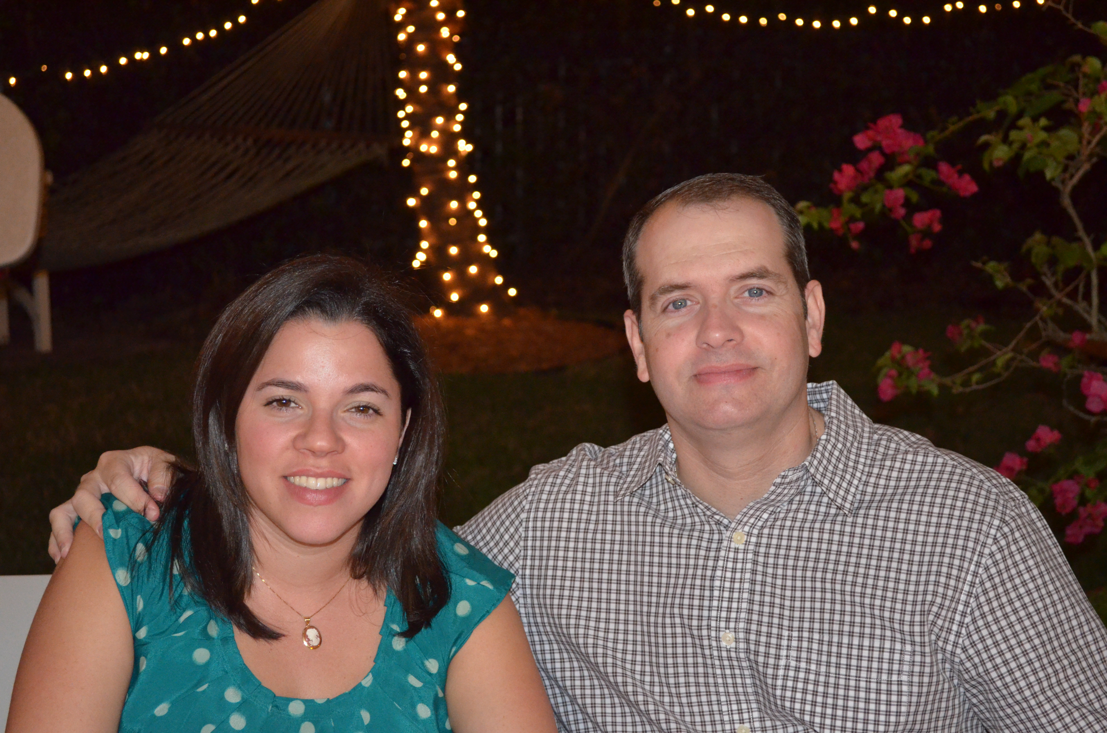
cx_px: 554
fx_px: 1841
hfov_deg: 33.5
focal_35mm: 60
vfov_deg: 22.5
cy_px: 366
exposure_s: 1/60
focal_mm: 40
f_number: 5.3
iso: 3200
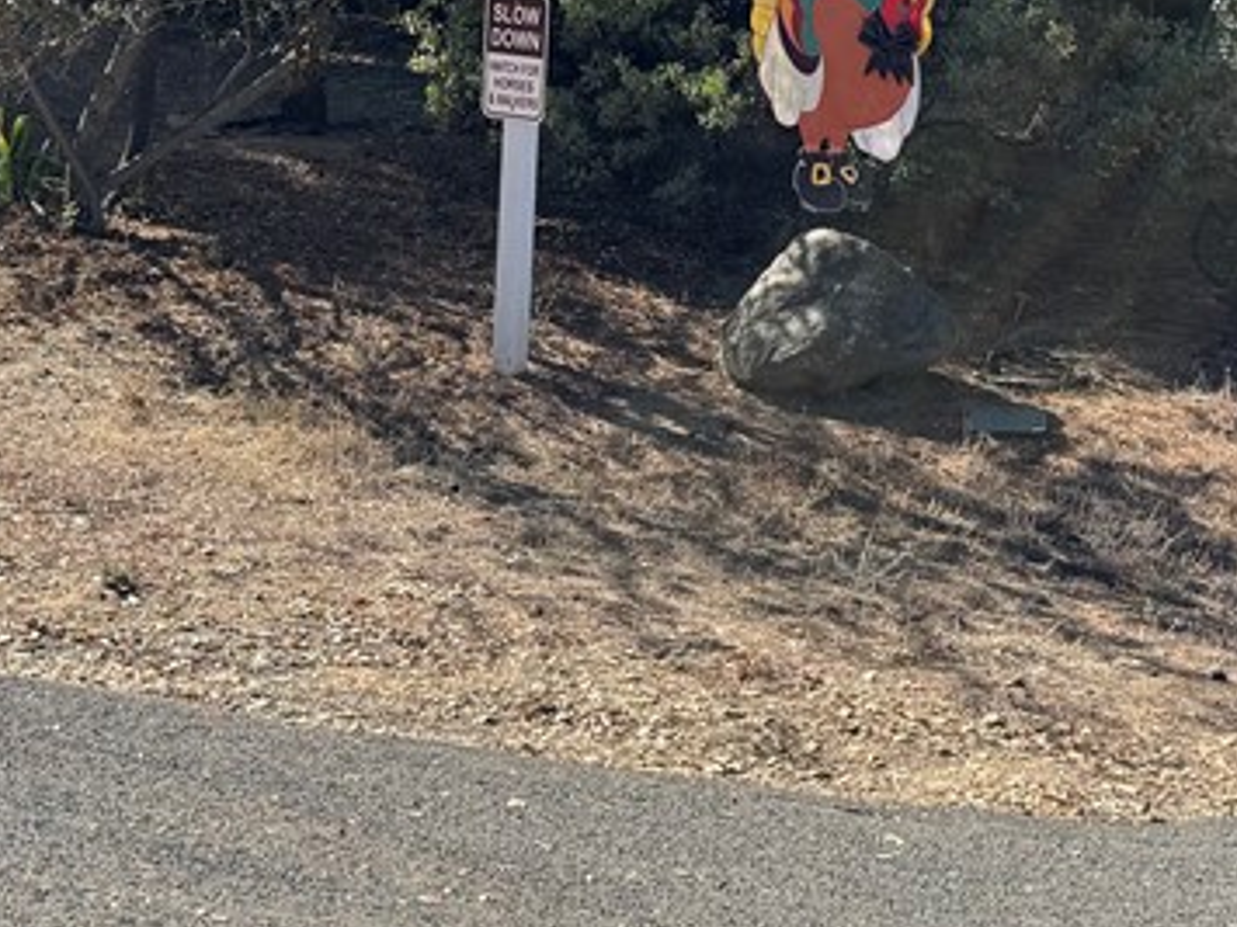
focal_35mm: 69
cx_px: 910
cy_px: -73
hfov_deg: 27.8
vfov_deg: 20.4
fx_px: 2466
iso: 80
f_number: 1.78
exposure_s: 1/1339
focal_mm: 6.76
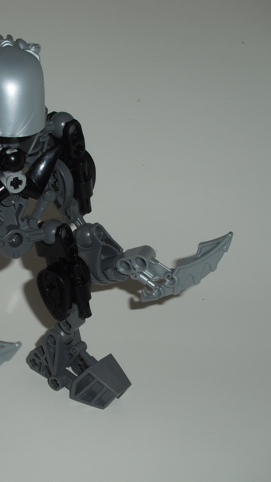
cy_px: 239
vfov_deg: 39.2
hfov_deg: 22.0
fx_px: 677
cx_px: 16
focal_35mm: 53
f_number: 3.1
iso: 64
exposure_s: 1/60
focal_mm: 6.3
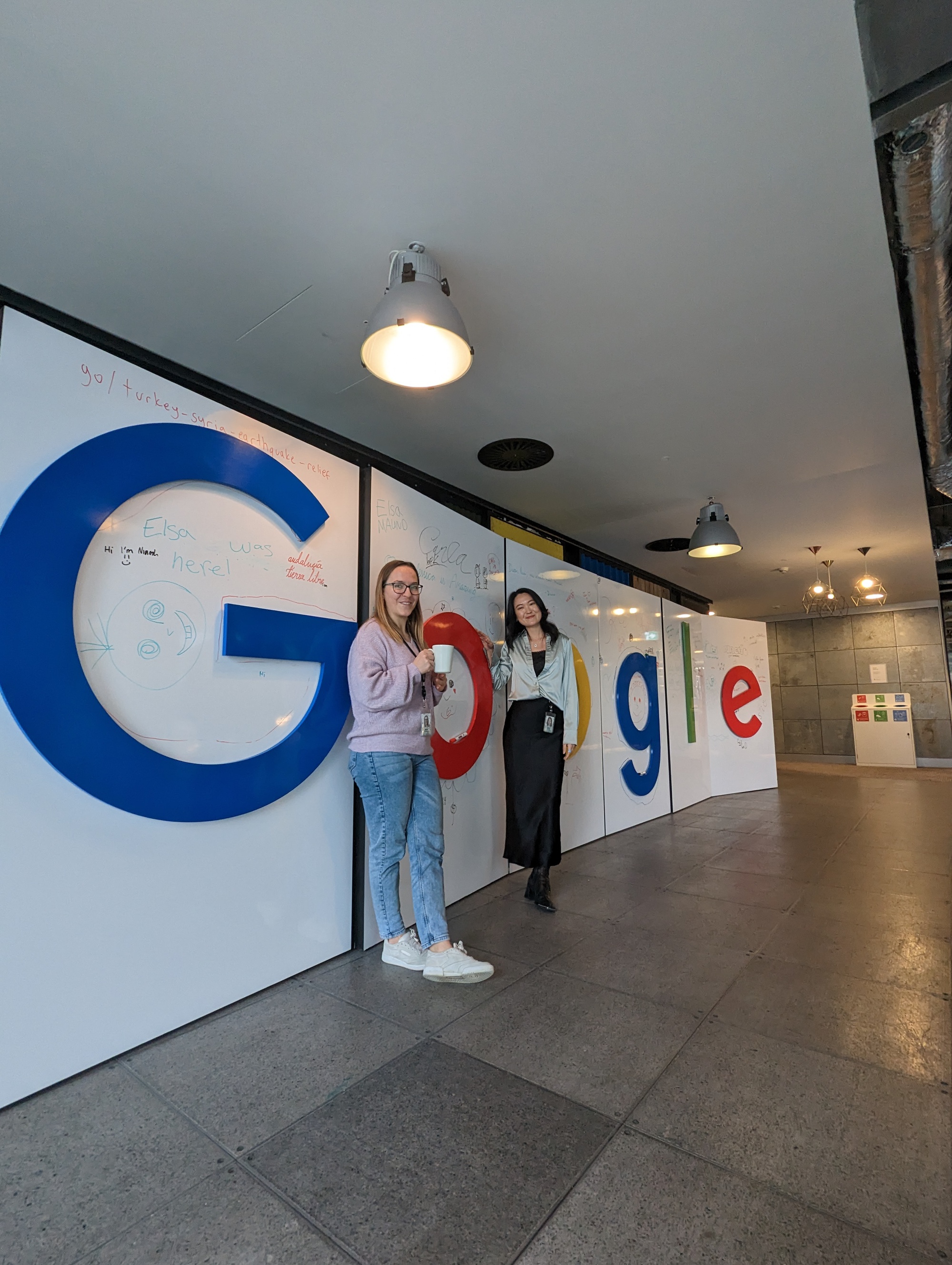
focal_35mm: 16
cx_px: 476
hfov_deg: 78.2
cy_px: 632
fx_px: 585
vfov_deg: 94.4
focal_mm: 2.35
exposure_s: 1/100
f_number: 2.2
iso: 312
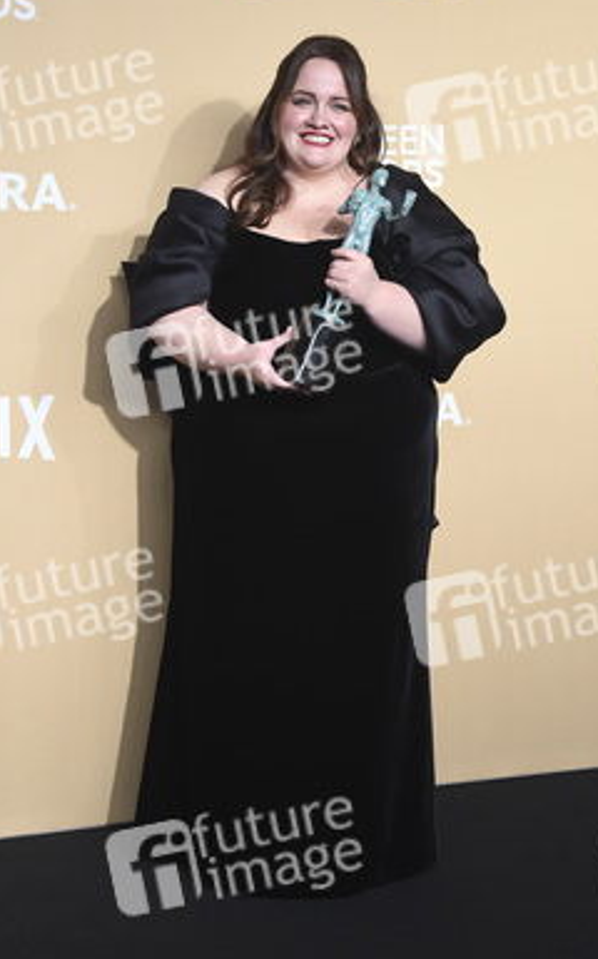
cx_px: 308
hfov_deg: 18.6
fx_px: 1829
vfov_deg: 29.4
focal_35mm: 70
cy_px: 483
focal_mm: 66
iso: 2000
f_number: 5.6
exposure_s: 1/250
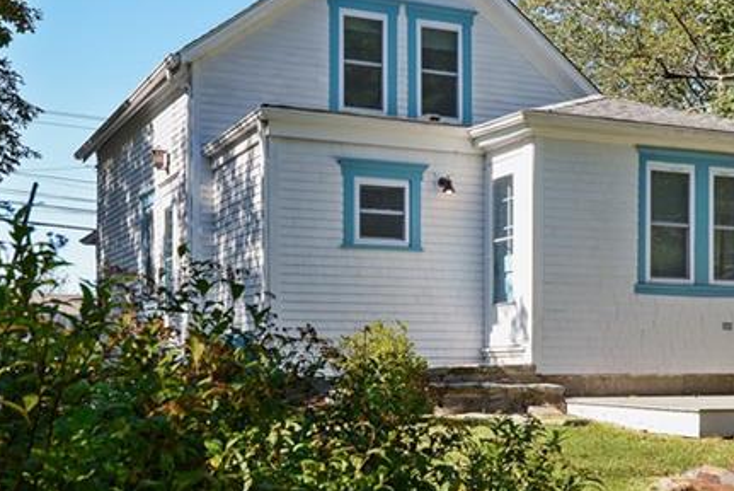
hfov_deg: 34.9
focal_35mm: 57
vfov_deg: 23.6
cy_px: 371
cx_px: 436
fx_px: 1163
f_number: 10
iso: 200
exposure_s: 1/125
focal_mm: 24
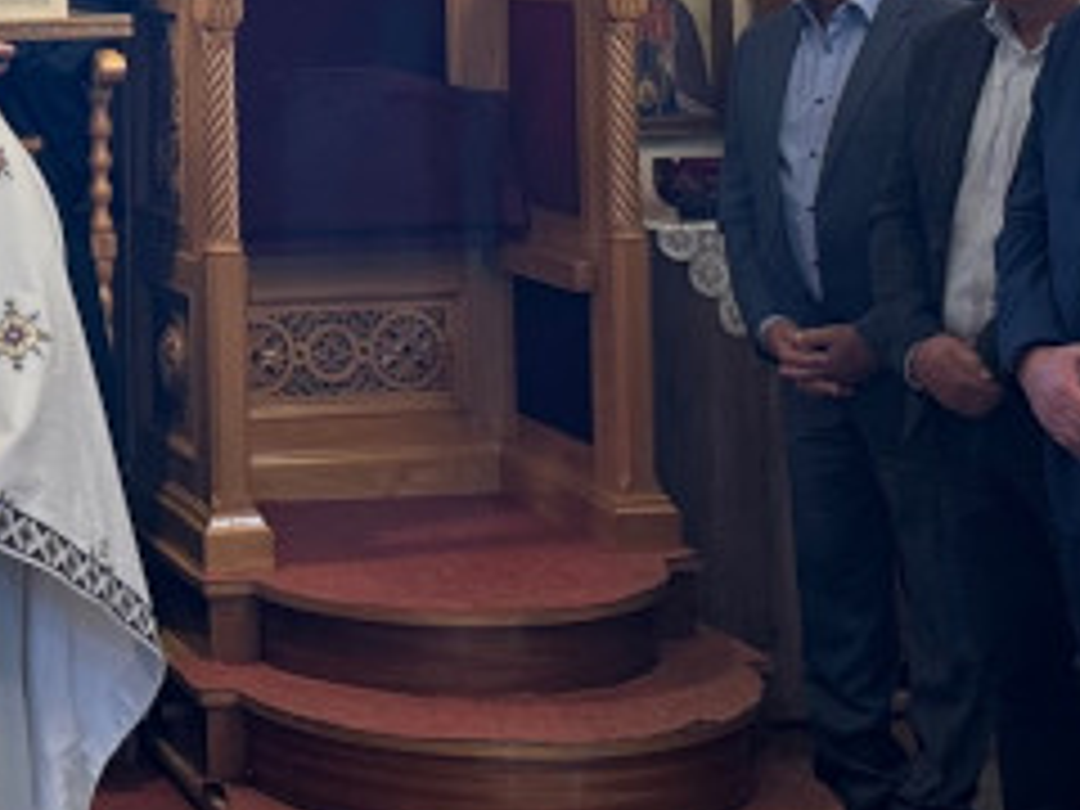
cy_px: -135
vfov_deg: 14.4
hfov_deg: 19.0
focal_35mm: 100
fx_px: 3120
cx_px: -50
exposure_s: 1/100
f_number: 1.78
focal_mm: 6.86
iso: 160
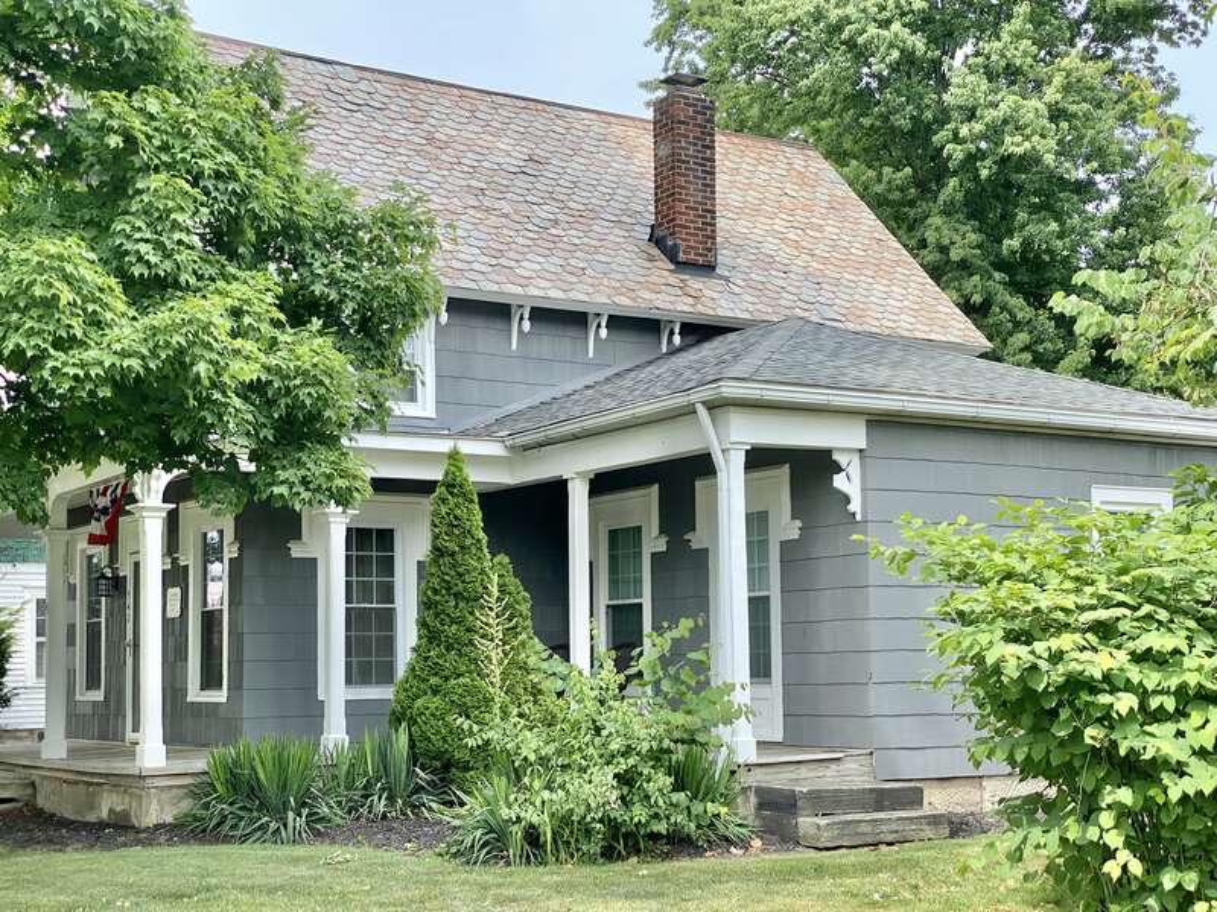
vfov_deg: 28.0
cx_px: 608
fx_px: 1828
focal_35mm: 52
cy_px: 456
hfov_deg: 36.8
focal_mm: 6
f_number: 2
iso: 20
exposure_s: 1/533
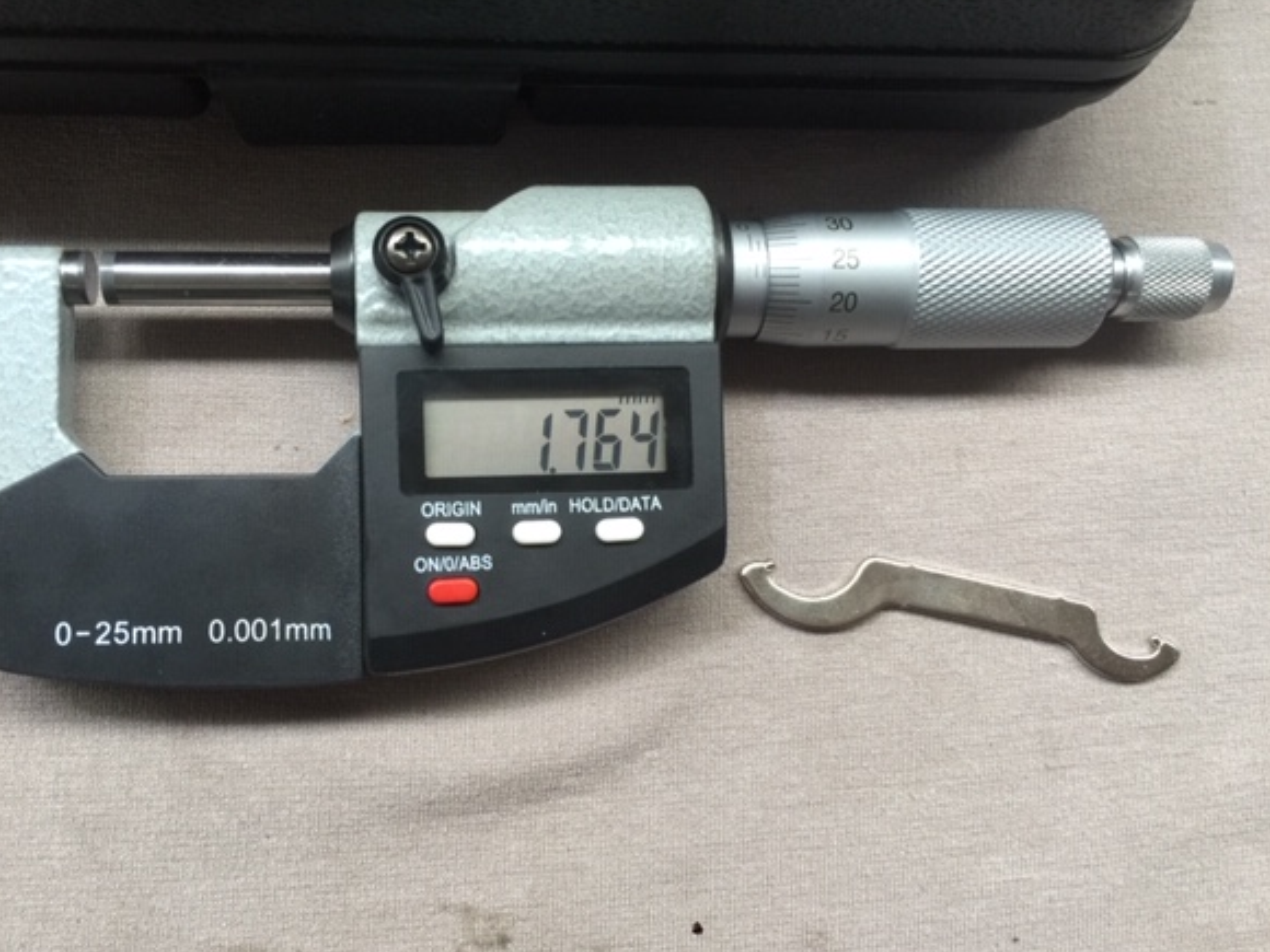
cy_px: 514
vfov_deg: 44.1
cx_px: 576
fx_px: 1174
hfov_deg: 56.7
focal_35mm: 32
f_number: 2.2
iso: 50
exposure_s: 1/33
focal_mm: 4.15
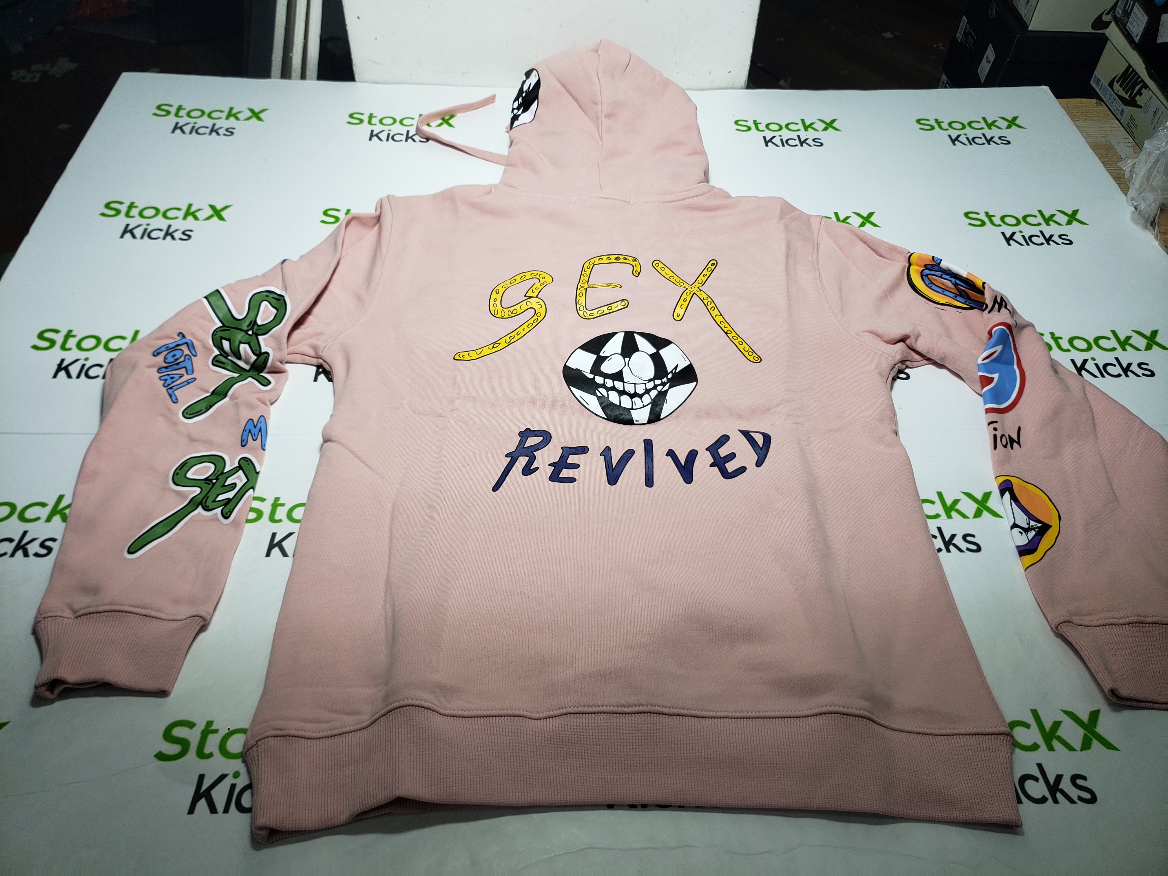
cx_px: 584
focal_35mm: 26
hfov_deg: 67.3
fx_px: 877
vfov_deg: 53.1
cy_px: 438
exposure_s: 1/328
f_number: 1.5
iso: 50
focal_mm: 4.3
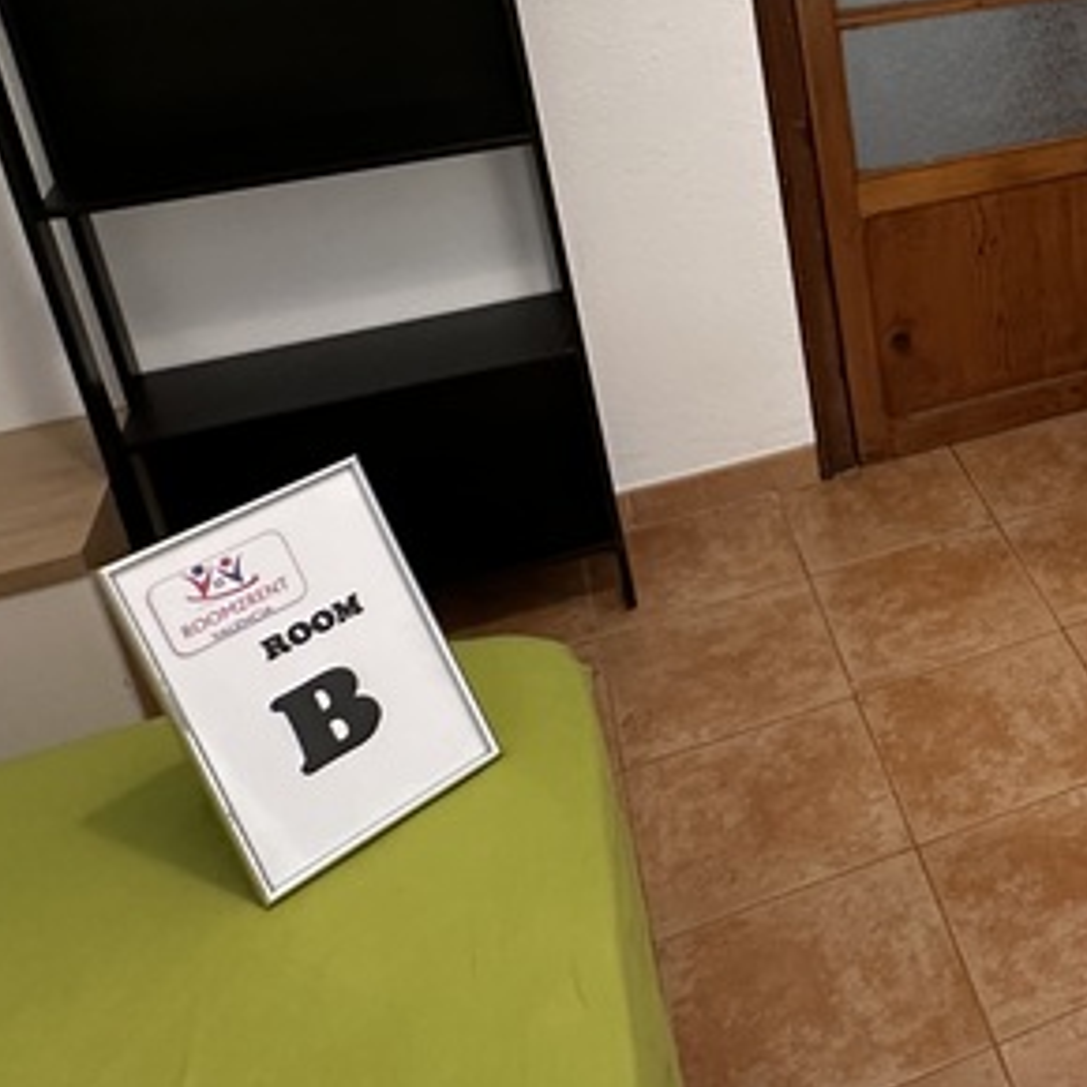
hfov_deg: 33.4
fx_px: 1528
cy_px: 176
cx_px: 1237
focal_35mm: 43
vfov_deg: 37.4
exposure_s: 1/99
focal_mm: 2.22
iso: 250
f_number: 2.2
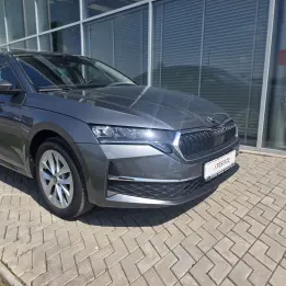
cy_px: 140
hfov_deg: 56.5
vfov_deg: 57.3
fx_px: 262
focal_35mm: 28
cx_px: 104
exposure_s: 1/5017
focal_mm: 6.3
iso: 80
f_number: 1.7
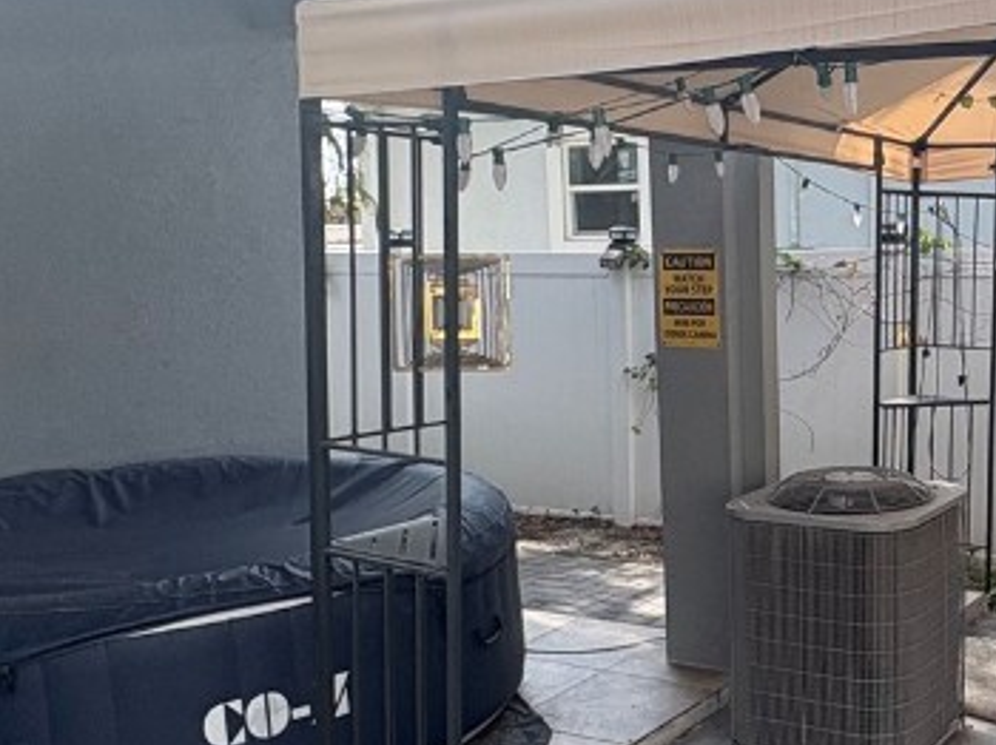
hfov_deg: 41.1
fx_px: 1179
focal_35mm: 41
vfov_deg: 35.1
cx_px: 950
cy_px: 392
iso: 40
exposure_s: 1/482
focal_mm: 2.22
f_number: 2.2
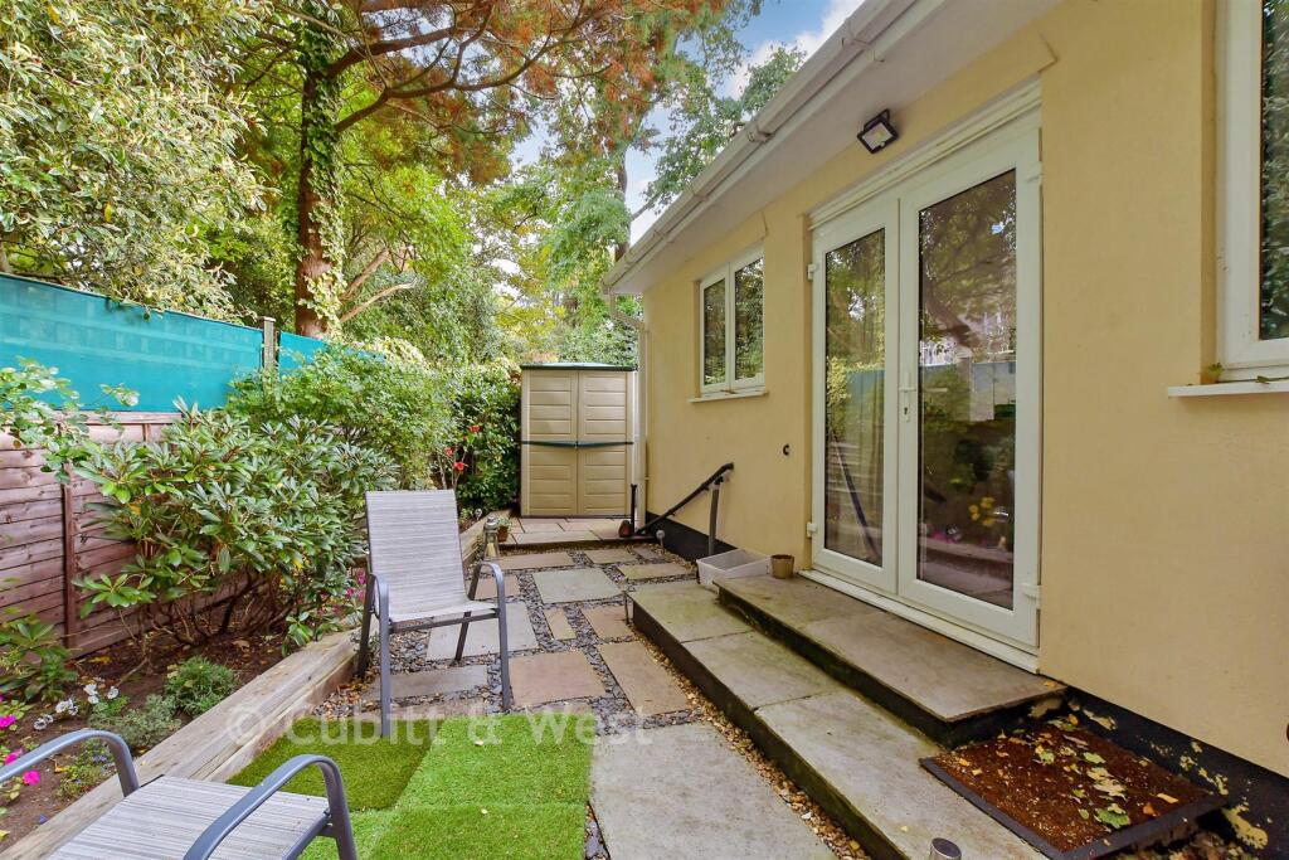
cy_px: 430
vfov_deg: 77.3
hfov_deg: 100.4
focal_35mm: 15
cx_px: 644
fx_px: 537
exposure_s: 1/100
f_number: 8
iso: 400
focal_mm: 10
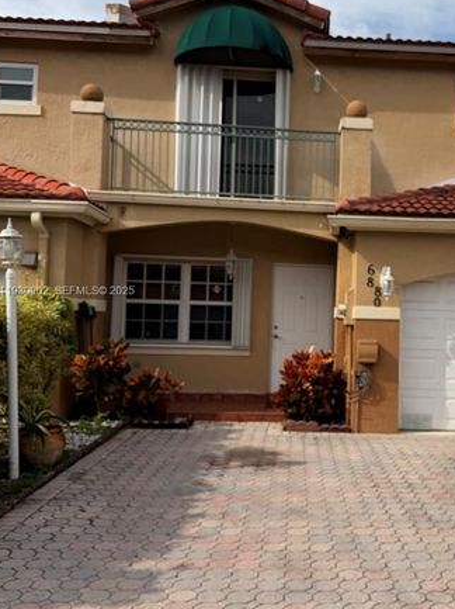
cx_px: 341
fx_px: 649
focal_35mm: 37
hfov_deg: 37.7
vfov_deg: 50.2
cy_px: 292
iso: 80
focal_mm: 6.76
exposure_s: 1/7353
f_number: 1.78
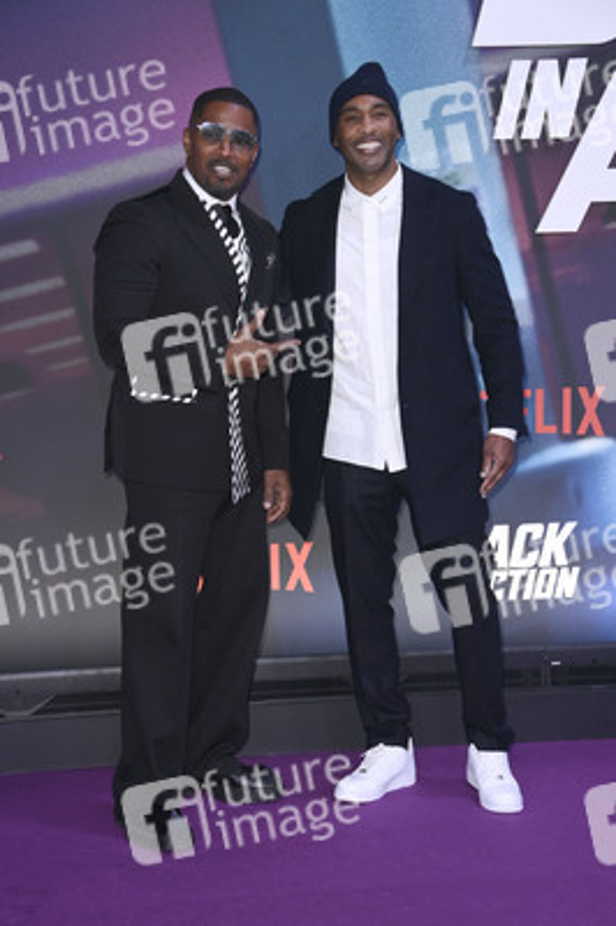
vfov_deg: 28.9
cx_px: 308
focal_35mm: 70
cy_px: 463
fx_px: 1800
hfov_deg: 19.4
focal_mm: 70
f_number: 5.6
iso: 1000
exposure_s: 1/250
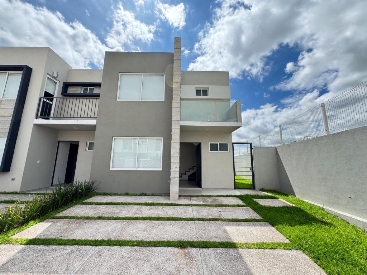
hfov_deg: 102.1
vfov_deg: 85.7
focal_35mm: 14
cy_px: 138
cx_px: 184
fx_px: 148
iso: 50
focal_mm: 2.22
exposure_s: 1/879
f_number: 2.2
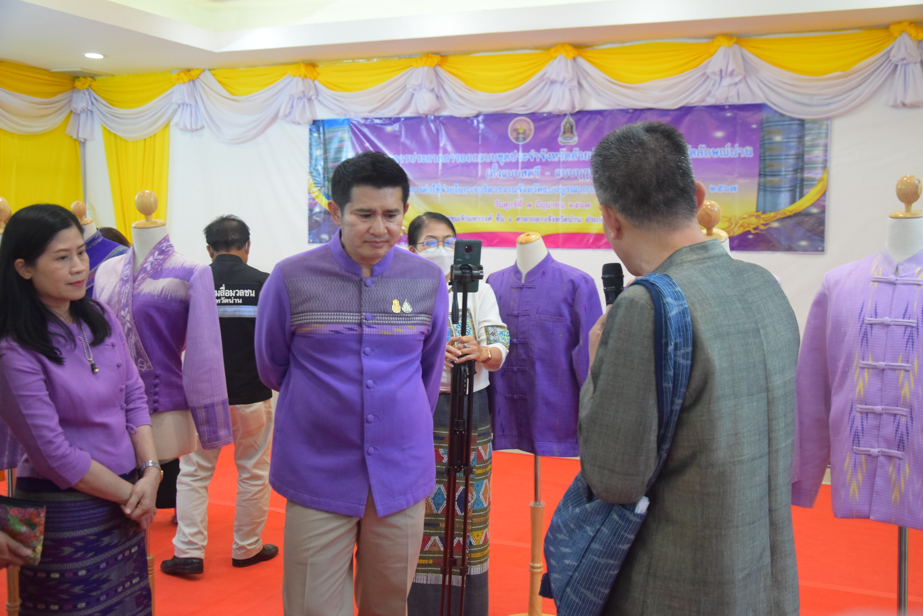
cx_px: 462
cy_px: 308
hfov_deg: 49.5
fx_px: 1000
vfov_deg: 34.2
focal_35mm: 39
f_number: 4
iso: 2500
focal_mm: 26
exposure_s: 1/160
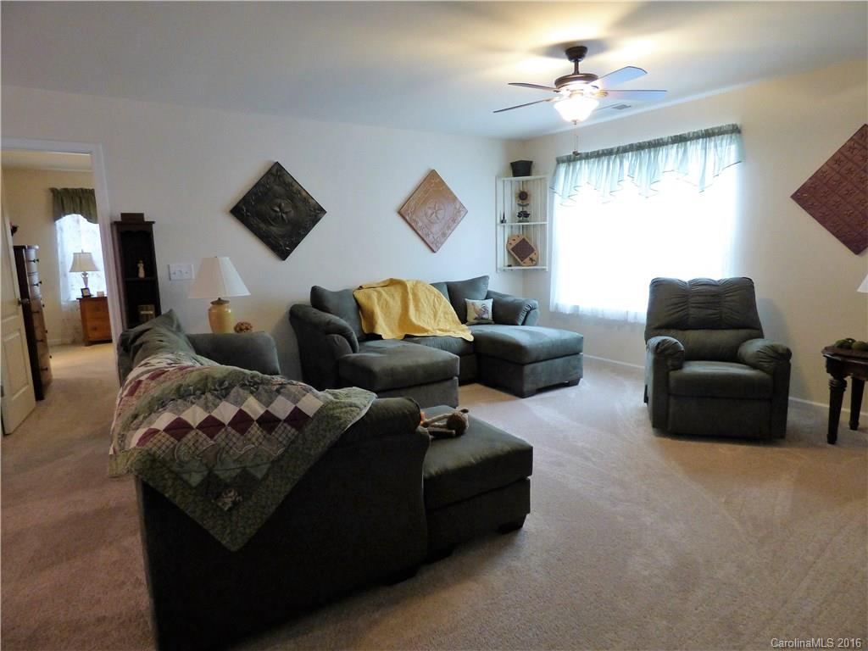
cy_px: 326
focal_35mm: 20
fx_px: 502
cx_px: 434
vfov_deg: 66.0
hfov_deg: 81.7
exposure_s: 1/30
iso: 400
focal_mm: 3.58
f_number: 2.8
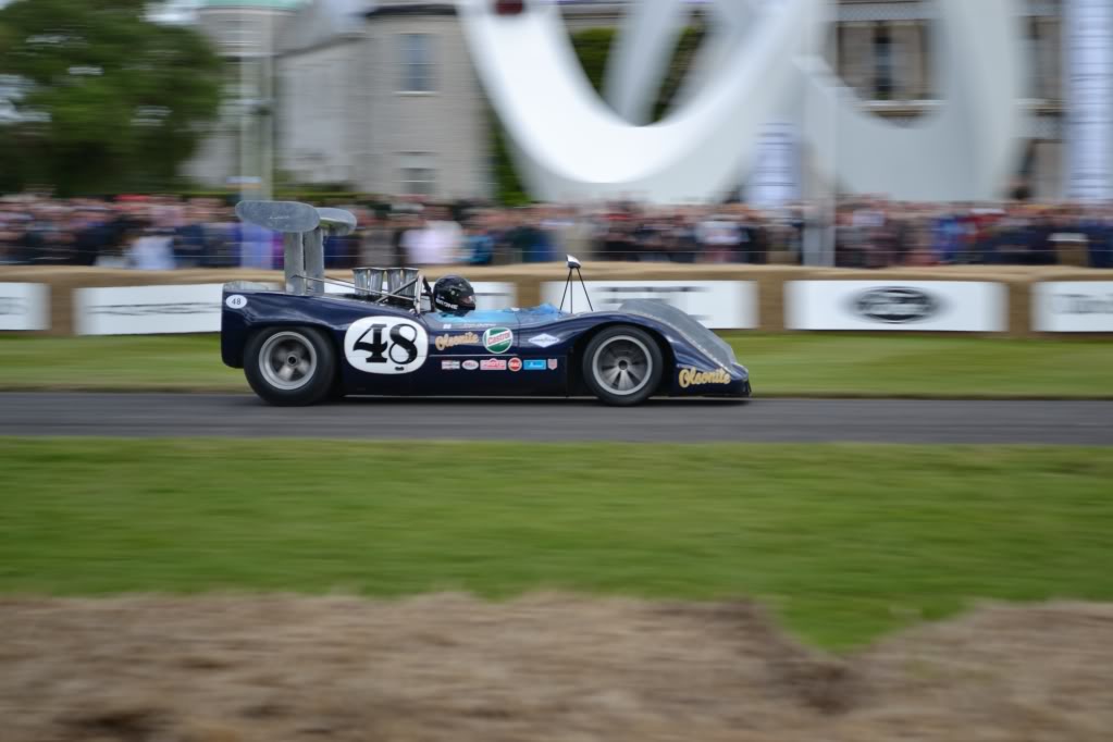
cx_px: 556
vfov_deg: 16.6
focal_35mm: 82
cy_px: 371
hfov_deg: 24.6
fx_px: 2550
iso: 100
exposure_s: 1/160
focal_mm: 55
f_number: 6.3
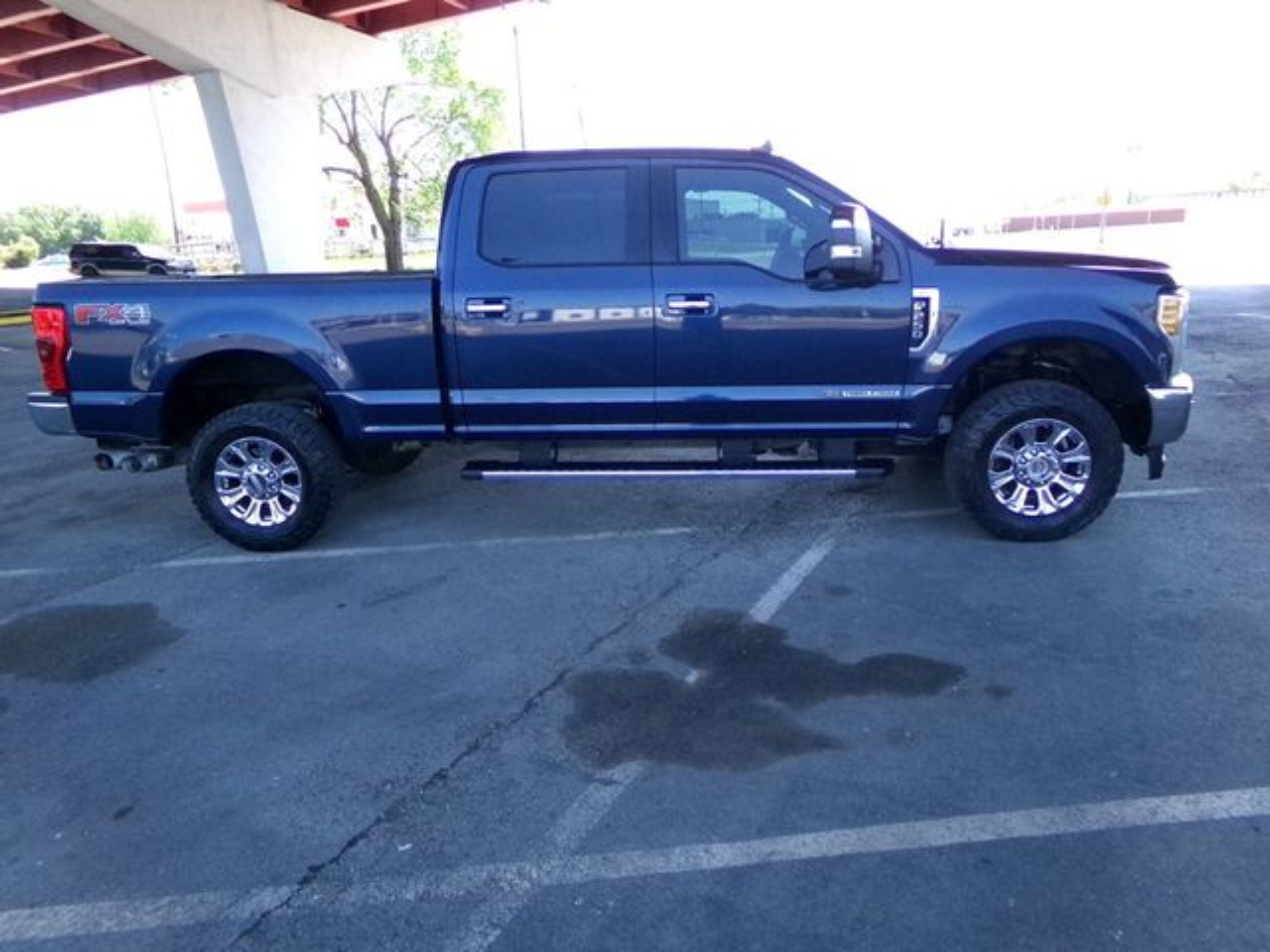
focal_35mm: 24
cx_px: 635
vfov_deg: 56.8
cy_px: 476
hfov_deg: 71.6
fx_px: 881
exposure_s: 1/60
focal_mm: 4.3
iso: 596
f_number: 11.07
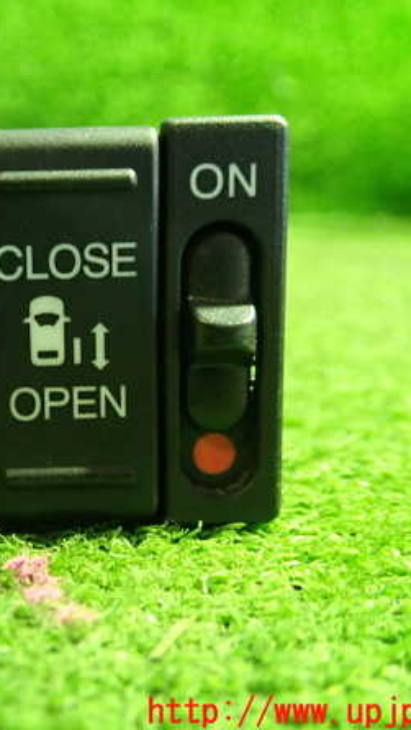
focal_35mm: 44
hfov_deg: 26.1
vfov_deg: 46.4
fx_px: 852
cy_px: 365
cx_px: 26
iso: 800
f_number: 2.3
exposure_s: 1/20
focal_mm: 5.4
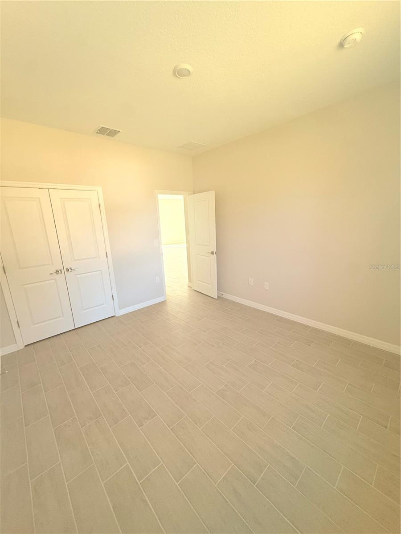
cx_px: 200
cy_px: 267
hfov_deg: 85.7
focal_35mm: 14
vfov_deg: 102.1
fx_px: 216
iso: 200
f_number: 2.2
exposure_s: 1/99
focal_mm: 2.22
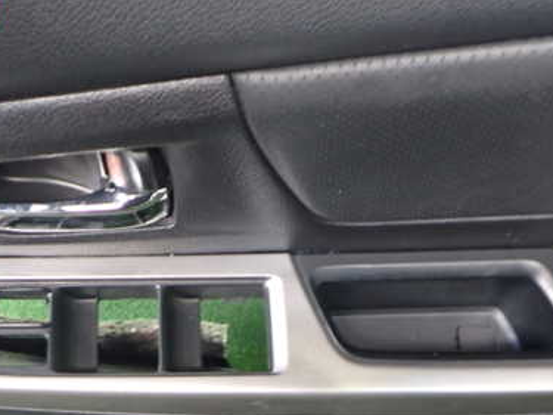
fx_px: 767
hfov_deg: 39.0
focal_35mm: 48
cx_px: 168
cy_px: 329
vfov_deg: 29.6
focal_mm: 5.4
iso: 640
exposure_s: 1/30
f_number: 2.3
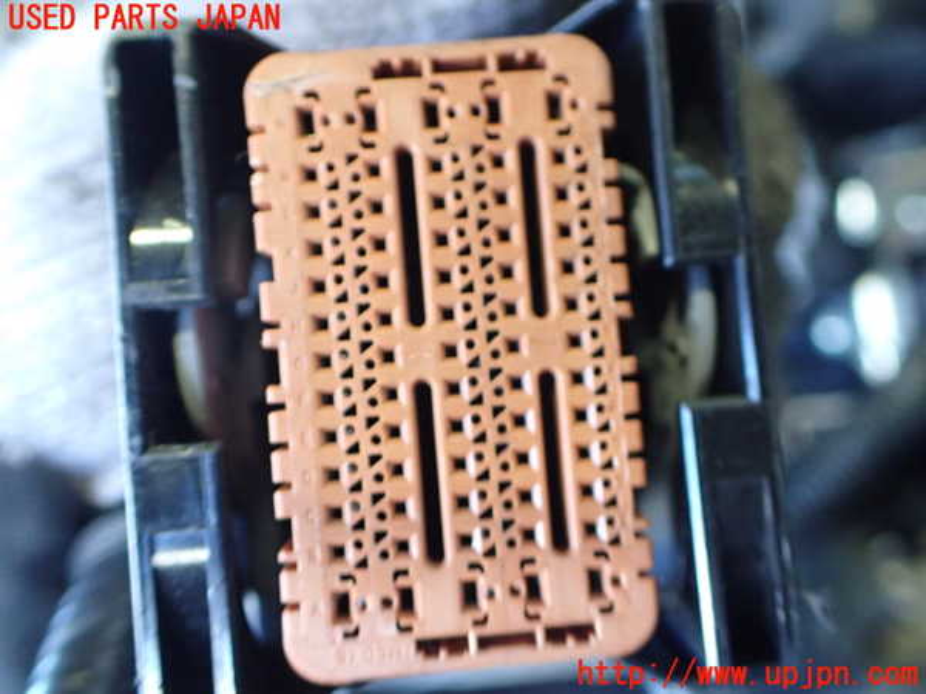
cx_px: 463
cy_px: 347
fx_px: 803
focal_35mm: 30
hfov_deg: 60.0
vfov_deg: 46.8
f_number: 2.3
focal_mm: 5.4
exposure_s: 1/80
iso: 800
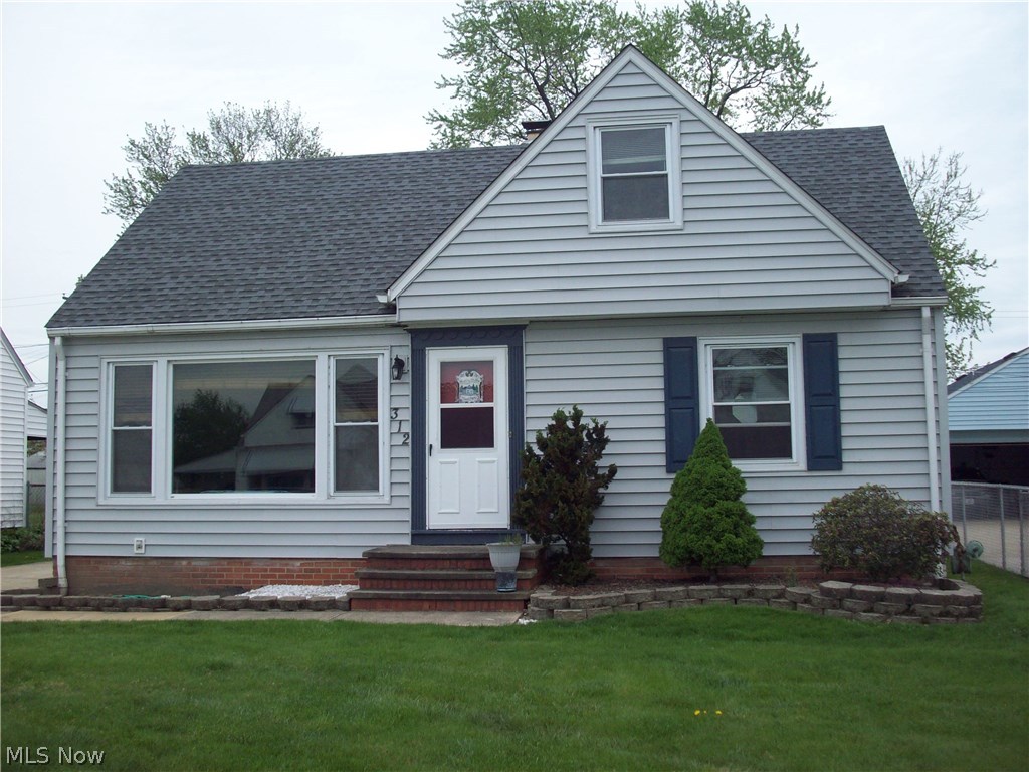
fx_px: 1100
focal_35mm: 37
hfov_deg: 50.1
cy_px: 386
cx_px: 514
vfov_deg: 38.7
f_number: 5.6
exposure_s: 1/219
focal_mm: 6.2
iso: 80
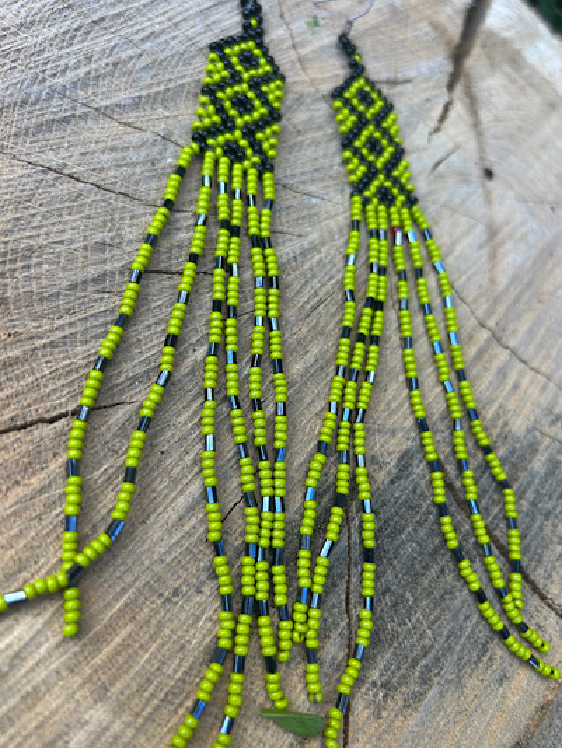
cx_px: 282
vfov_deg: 65.3
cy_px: 379
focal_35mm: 27
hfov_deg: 51.4
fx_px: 584
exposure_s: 1/143
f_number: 1.5
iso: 32
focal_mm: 5.7
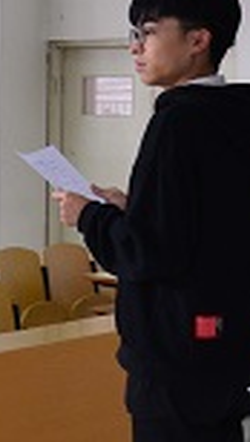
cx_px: -486
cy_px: 99
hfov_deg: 7.9
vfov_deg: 15.8
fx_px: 1586
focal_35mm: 135
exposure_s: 1/80
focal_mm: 31
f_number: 5.6
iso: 1250
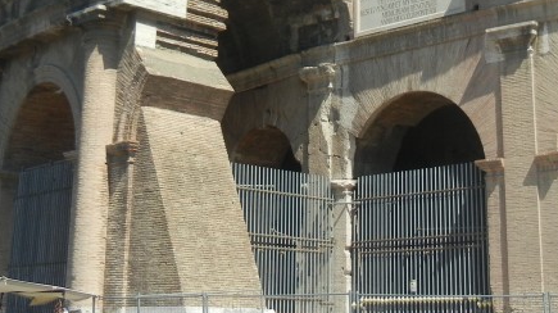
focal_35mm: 77
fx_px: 1139
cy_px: 5
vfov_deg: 15.4
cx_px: 300
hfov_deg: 27.5
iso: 160
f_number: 7
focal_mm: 5.4
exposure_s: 1/326
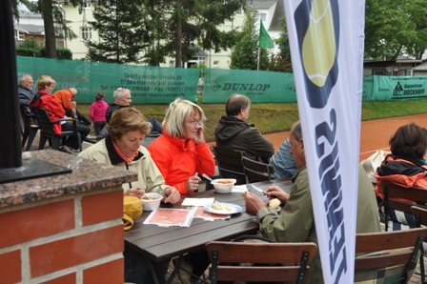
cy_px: 142
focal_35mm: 45
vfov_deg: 29.8
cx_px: 214
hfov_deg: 43.6
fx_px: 533
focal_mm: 30
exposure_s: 1/200
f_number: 7.1
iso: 200
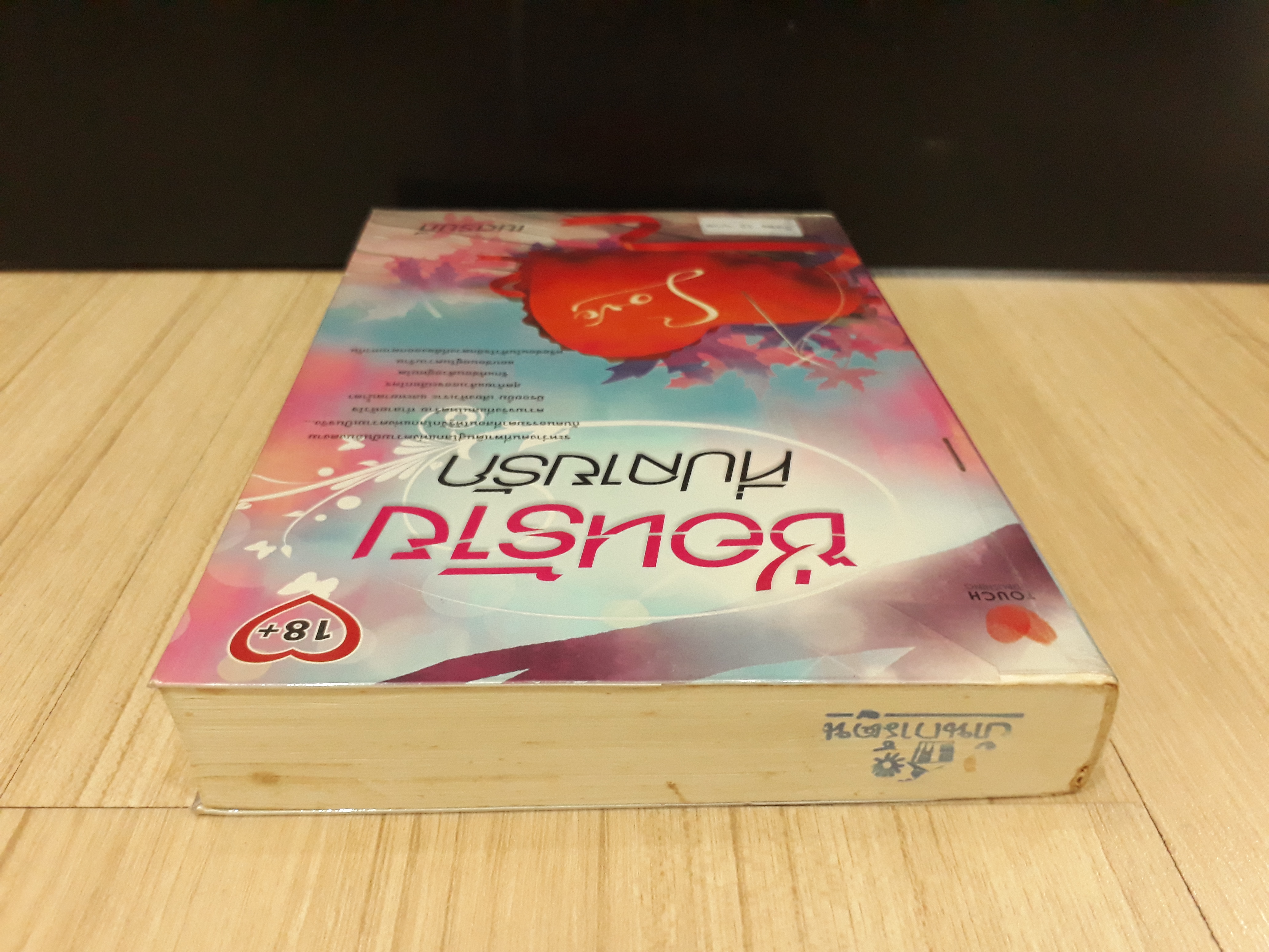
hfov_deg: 65.3
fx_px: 990
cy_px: 476
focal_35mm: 27
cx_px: 634
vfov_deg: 51.4
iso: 400
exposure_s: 1/17
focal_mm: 3.6
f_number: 1.9
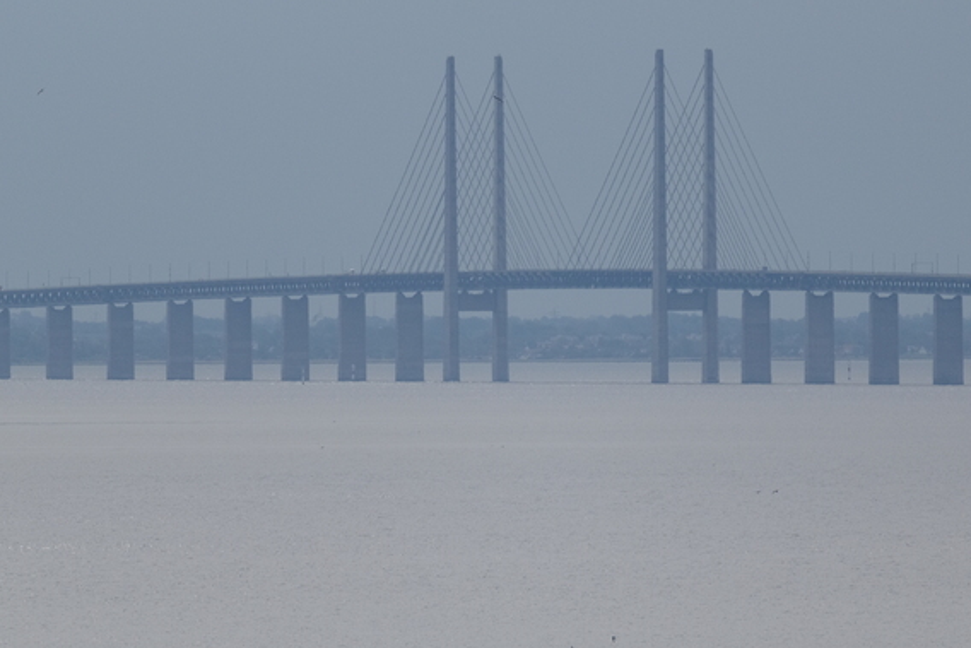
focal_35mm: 1081
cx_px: 540
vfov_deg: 1.3
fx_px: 29163
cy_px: 459
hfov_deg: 1.9
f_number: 6.3
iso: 640
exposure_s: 1/3200
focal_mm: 400
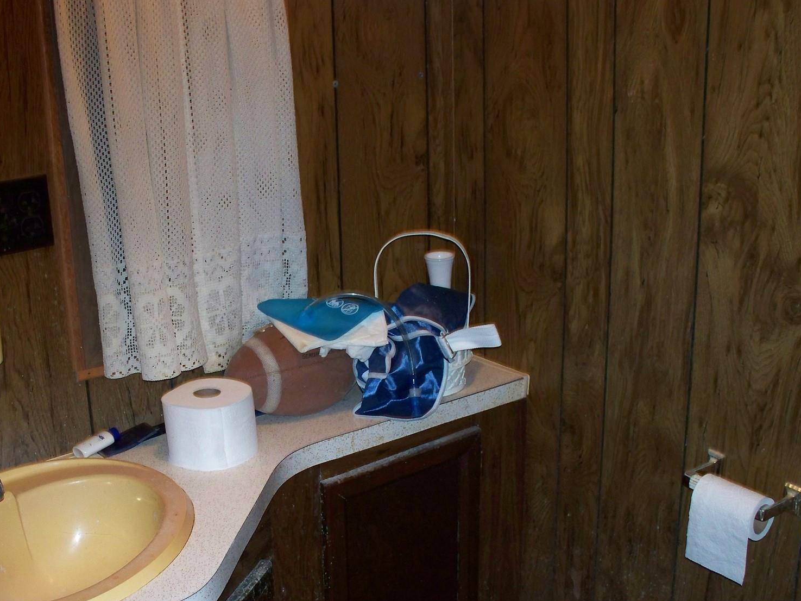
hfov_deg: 37.8
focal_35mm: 50
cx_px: 276
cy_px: 330
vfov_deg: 29.1
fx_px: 1157
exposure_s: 1/30
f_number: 2.8
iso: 200
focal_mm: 7.54
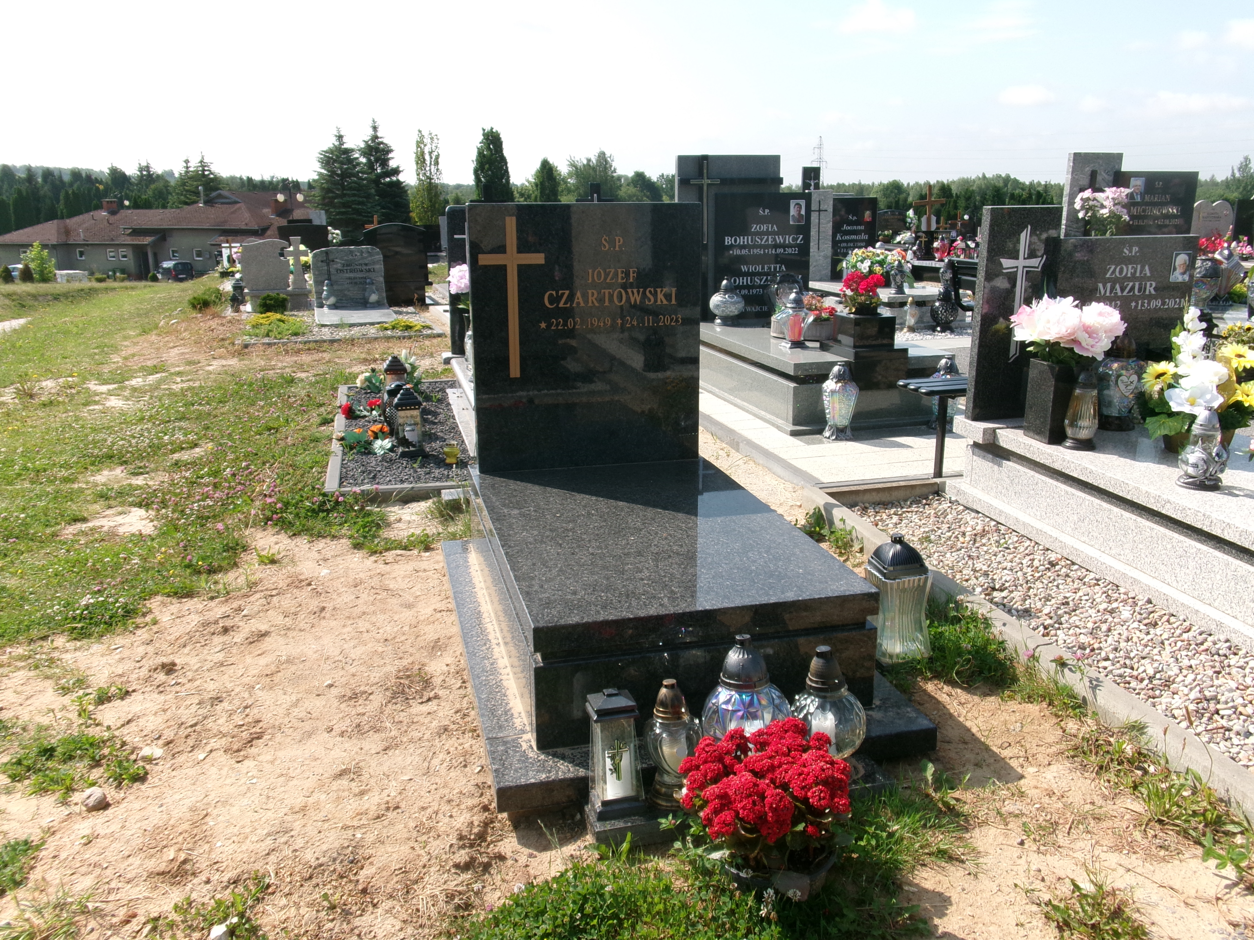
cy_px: 470
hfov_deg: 63.4
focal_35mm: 28
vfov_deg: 49.7
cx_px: 627
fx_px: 1014
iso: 100
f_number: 10.8
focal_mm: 5.1
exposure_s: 1/100
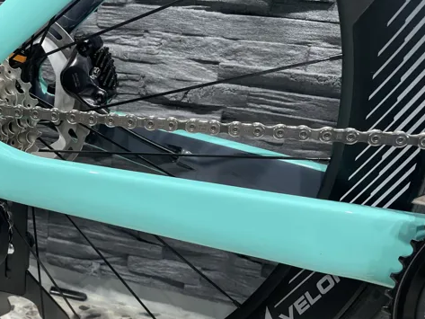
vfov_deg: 32.5
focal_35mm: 44
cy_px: 226
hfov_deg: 40.6
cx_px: 68
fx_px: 540
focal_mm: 4.2
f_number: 1.6
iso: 80
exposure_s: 1/101
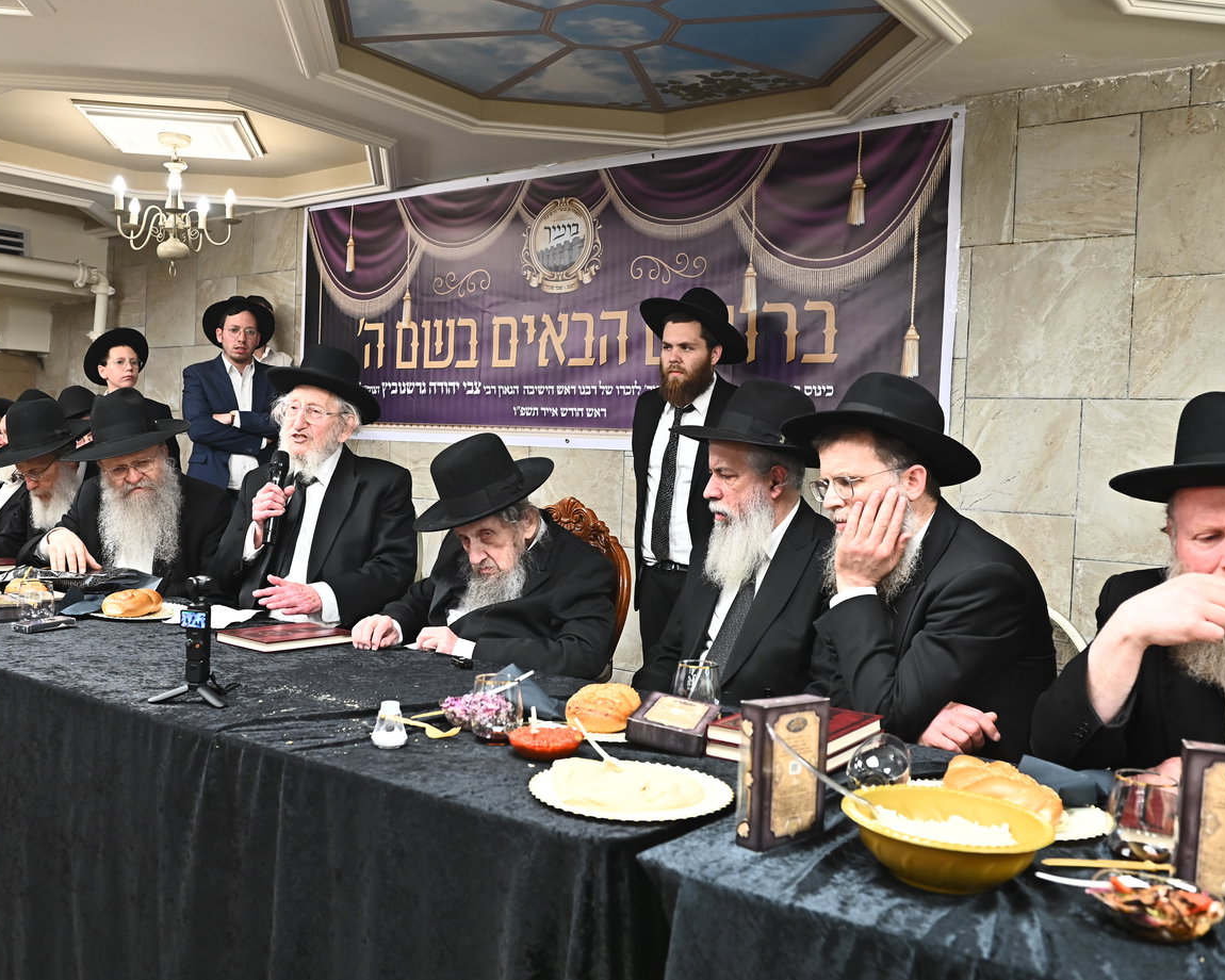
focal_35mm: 32
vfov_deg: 45.8
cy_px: 496
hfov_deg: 55.6
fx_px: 1160
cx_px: 561
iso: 1000
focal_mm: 28
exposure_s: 1/160
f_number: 4.5
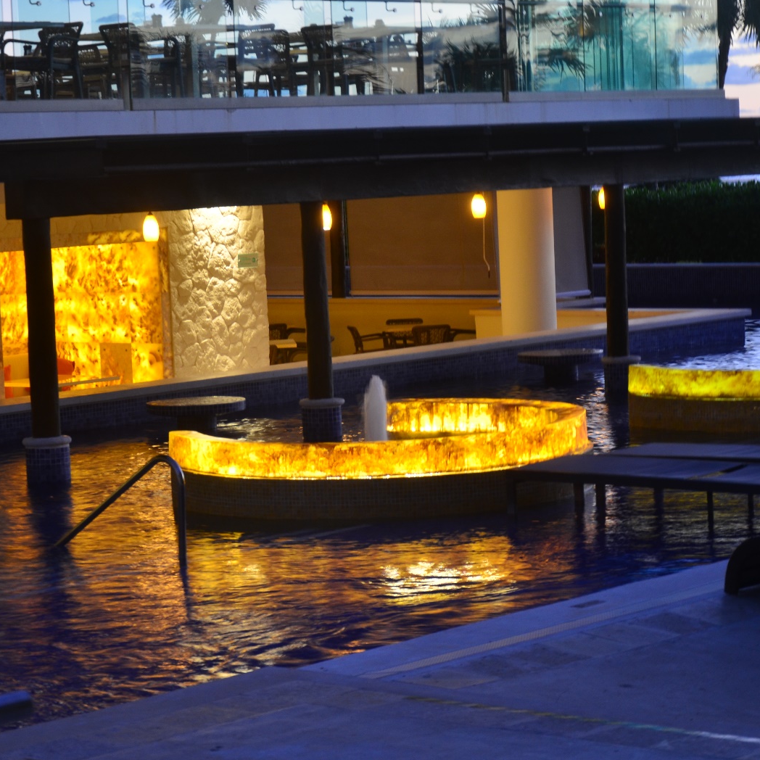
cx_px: 367
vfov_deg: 17.2
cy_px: 378
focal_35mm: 101
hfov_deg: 17.2
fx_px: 2509
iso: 320
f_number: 5
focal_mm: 52
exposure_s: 1/5
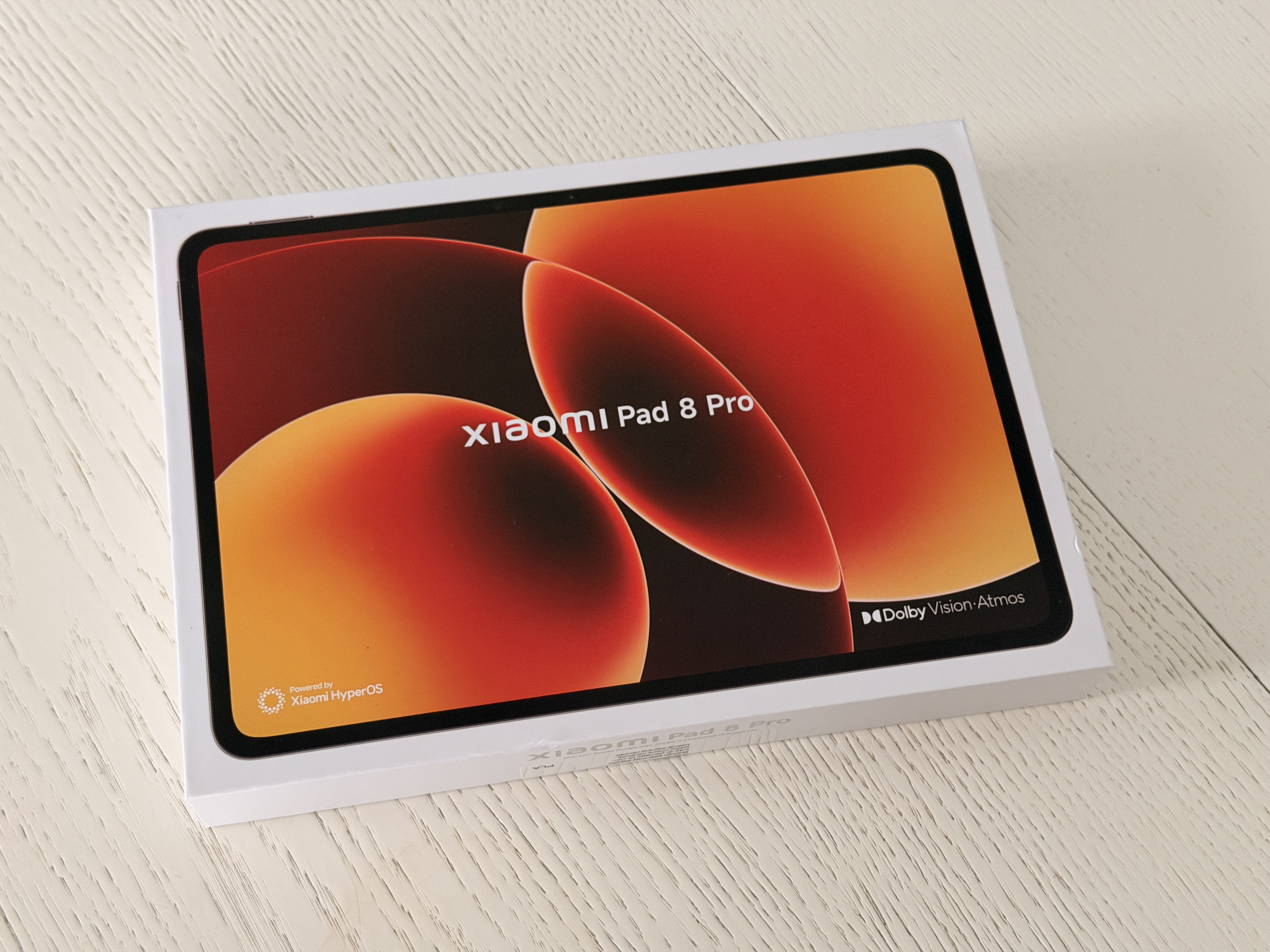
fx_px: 1761
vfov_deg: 30.3
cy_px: 476
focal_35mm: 48
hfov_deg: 39.7
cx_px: 635
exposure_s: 1/40
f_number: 1.78
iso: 500
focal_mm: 6.76
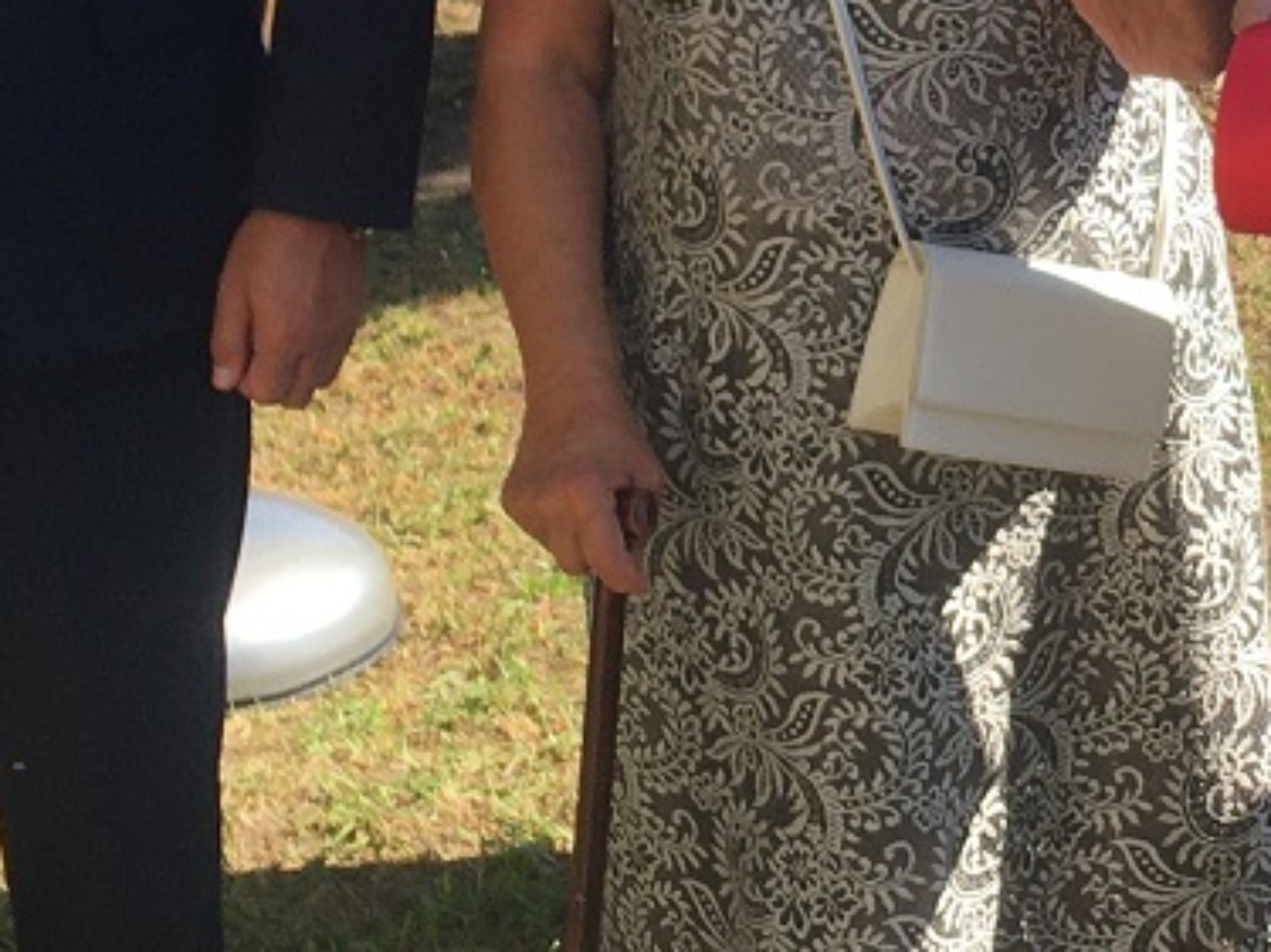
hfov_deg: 16.5
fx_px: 4258
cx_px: 1376
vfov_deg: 12.6
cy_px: -25
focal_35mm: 116
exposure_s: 1/769
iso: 25
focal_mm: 4.15
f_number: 2.2
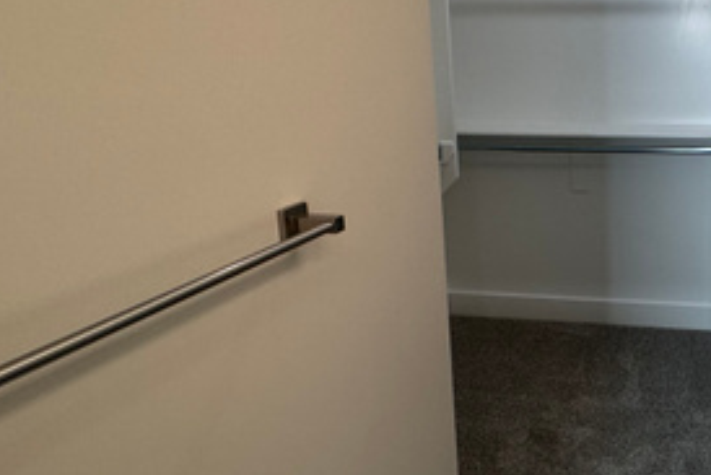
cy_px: 153
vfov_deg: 38.4
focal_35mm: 34
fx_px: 672
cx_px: 659
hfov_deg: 48.9
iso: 160
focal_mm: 2.22
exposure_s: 1/120
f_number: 2.2
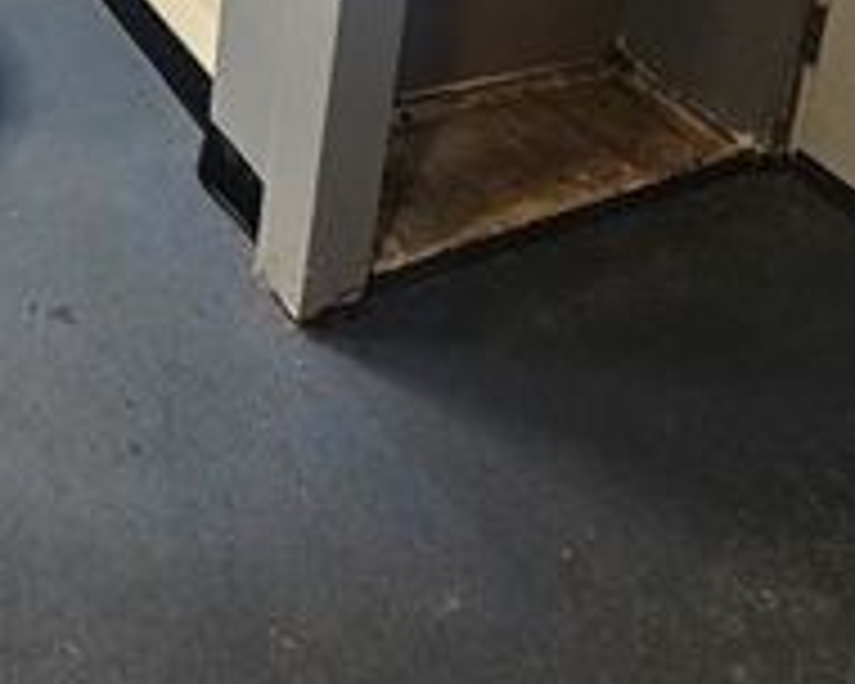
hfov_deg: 35.5
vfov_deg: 23.2
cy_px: -432
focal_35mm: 47
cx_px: -16
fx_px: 1189
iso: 400
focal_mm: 2.2
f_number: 2.2
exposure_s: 1/30
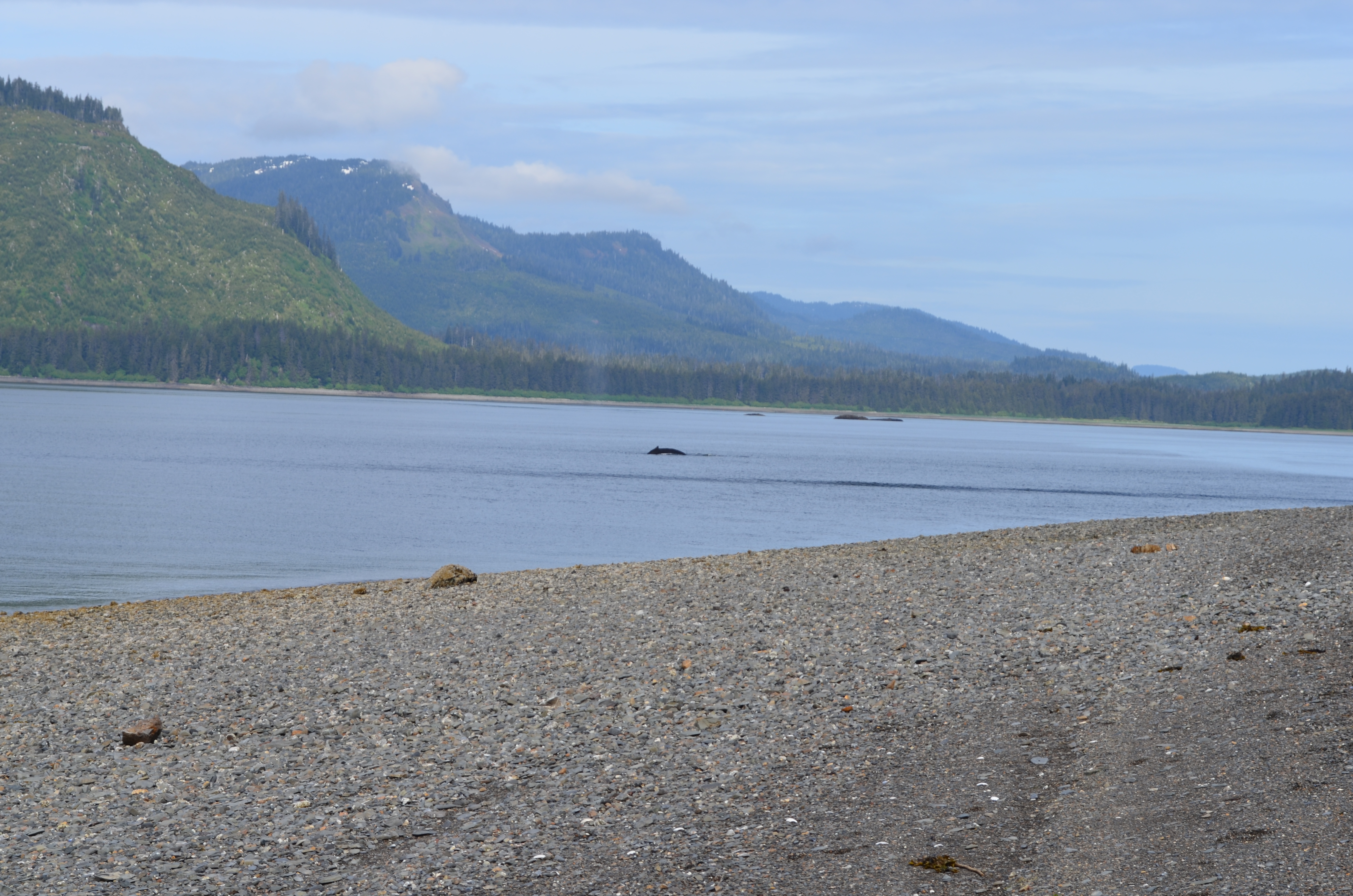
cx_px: 676
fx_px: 3094
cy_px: 448
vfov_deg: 16.5
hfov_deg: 24.7
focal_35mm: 82
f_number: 11
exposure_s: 1/160
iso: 100
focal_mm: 55
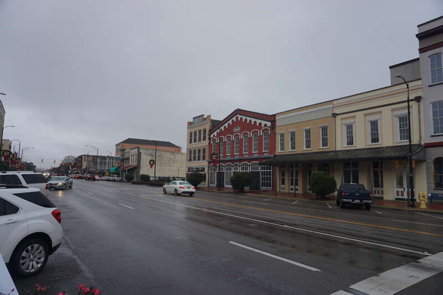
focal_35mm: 24
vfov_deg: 53.1
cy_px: 148
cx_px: 222
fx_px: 295
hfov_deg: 73.8
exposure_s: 1/60
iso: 100
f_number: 4.5
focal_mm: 16
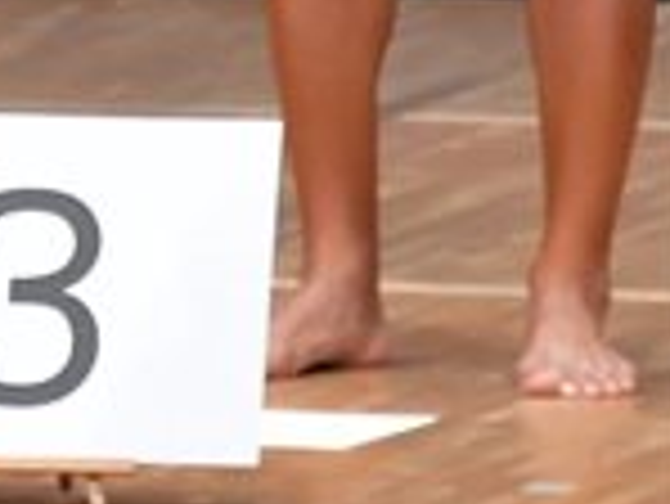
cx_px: -1054
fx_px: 27565
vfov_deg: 1.0
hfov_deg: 1.4
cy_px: -302
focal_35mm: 1423
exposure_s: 1/400
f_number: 5.6
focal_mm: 190
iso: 8000
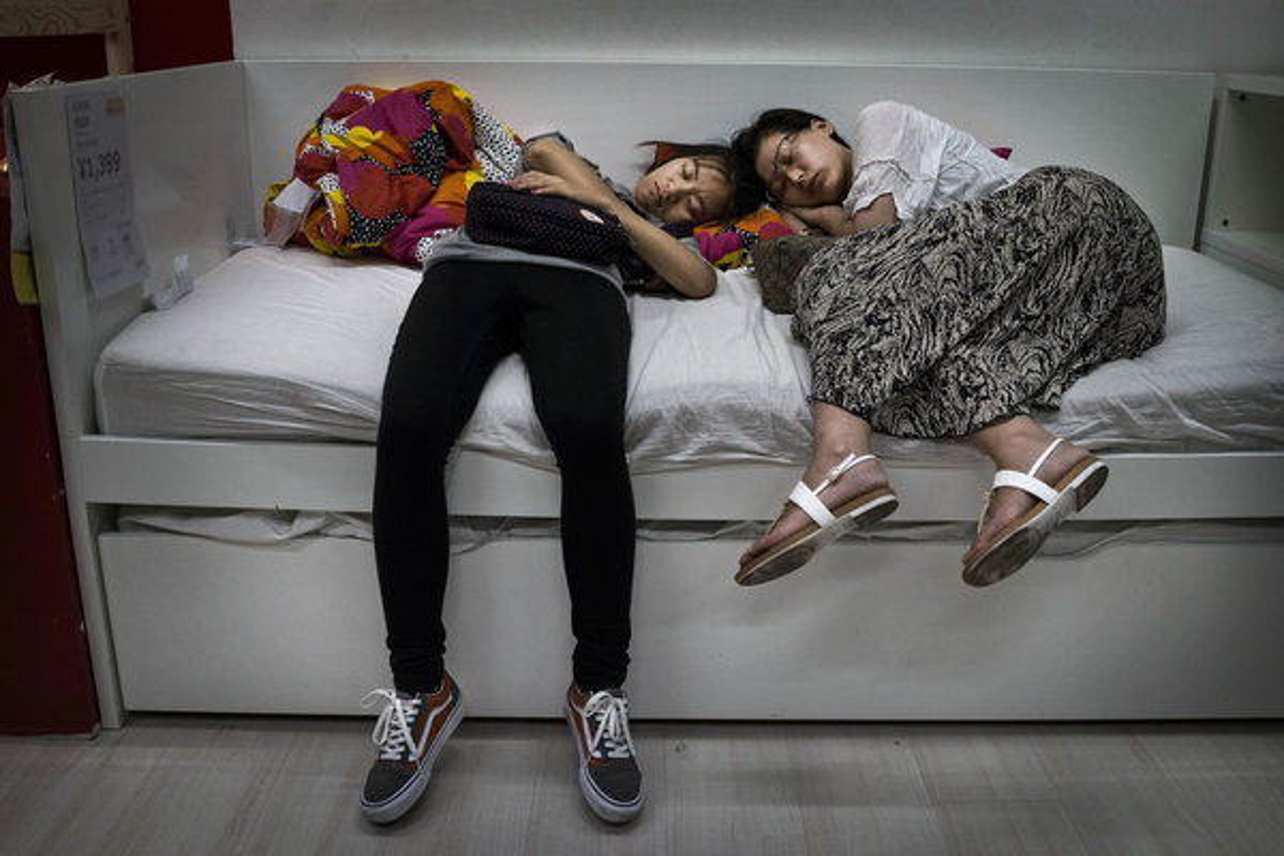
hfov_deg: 54.4
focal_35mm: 35
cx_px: 642
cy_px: 428
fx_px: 1248
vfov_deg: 37.9
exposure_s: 1/320
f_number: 5
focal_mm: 35
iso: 1600
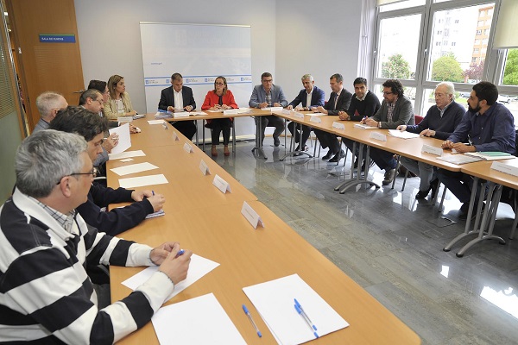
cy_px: 172
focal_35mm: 24
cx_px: 259
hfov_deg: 73.7
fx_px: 345
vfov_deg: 53.1
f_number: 5.6
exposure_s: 1/125
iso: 1250
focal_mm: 24
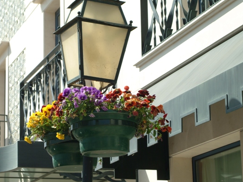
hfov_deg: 17.5
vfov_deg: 13.2
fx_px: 786
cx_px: 68
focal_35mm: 112
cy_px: 100
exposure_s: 1/180
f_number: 6.7
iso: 100
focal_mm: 48
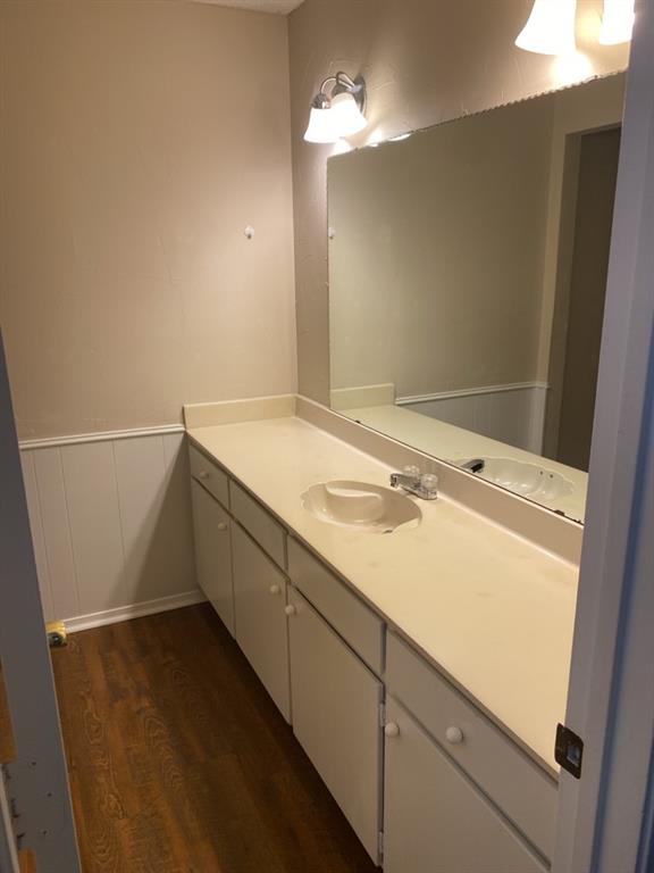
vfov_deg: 67.3
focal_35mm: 26
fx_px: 655
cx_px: 327
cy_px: 436
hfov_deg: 53.1
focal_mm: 4.25
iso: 100
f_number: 1.8
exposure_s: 1/120
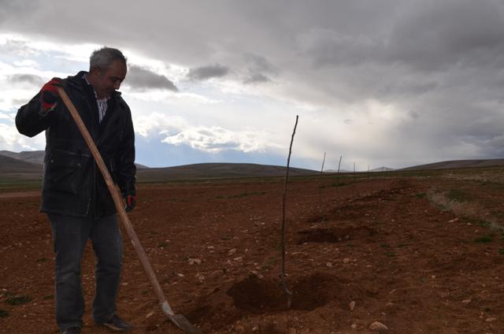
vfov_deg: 36.7
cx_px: 252
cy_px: 167
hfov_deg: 53.2
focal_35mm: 36
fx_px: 503
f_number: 8
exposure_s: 1/200
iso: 100
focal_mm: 24
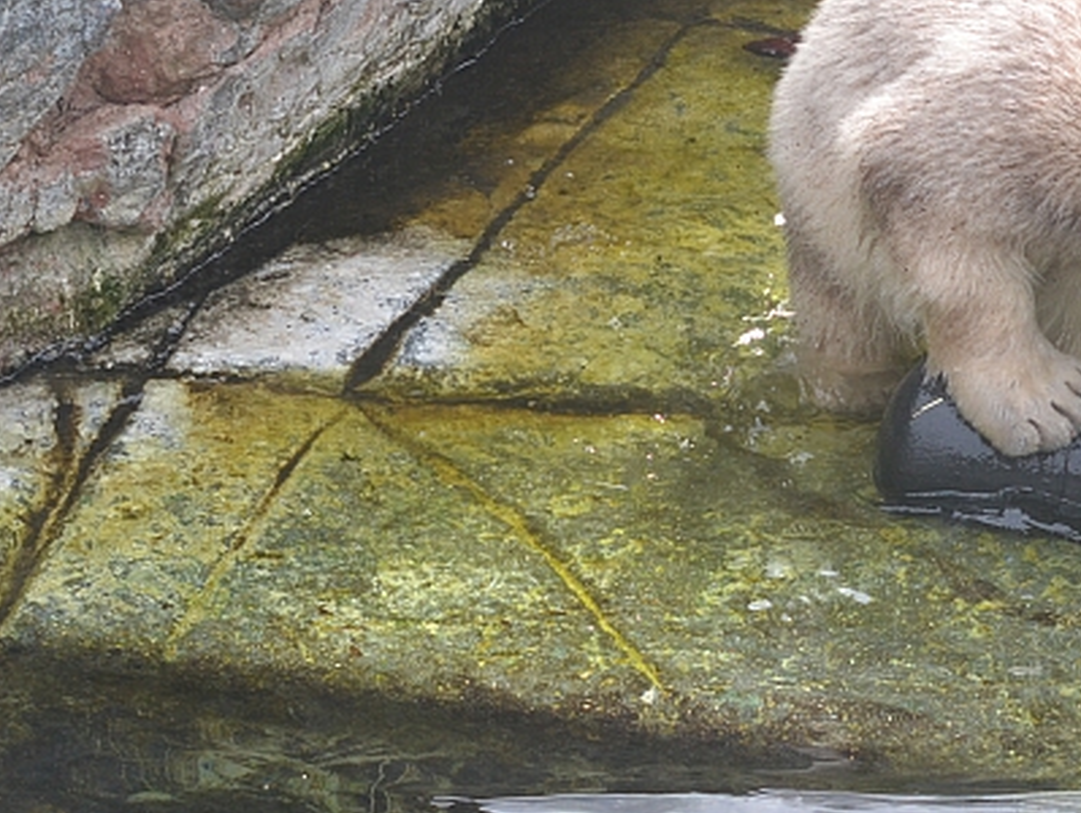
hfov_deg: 8.5
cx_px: 699
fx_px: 7283
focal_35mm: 233
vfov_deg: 6.4
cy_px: 238
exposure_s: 1/500
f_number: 5.6
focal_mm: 70
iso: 400
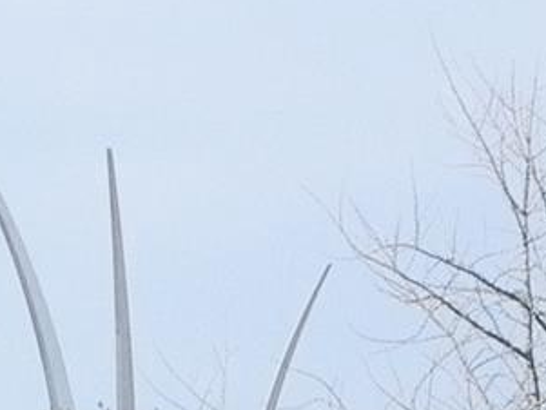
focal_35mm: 395
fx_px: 6233
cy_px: 599
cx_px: 65
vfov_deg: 3.8
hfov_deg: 5.0
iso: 160
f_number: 7.1
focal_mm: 10.3
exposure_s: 1/325
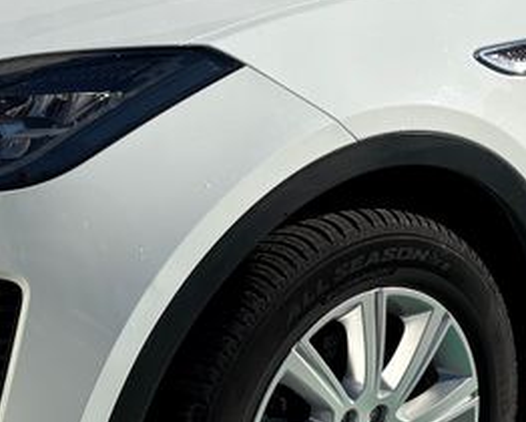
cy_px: 84
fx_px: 1542
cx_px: 351
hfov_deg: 19.3
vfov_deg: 15.5
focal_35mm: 99
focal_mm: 5.96
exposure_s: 1/5814
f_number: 1.6
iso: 50
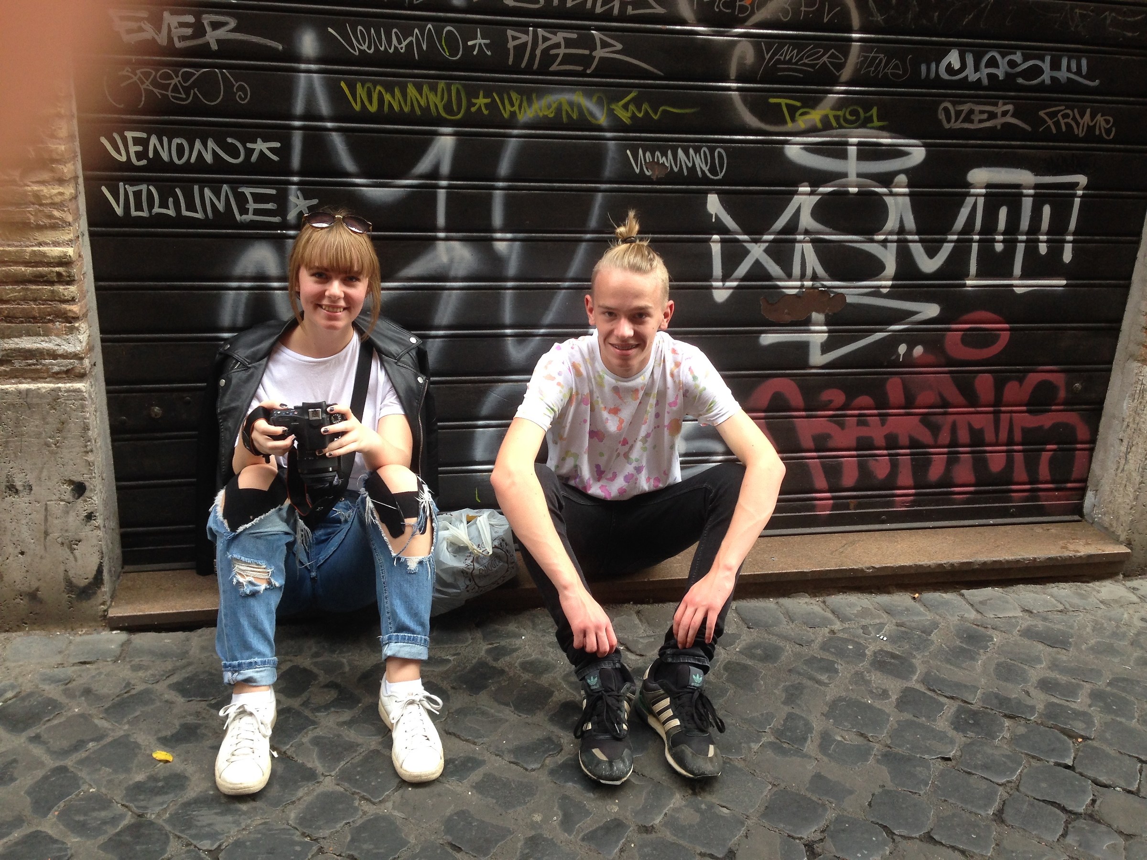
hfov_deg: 55.4
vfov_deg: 42.9
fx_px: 1093
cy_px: 430
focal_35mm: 33
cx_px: 574
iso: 64
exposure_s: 1/60
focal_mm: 4.12
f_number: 2.4
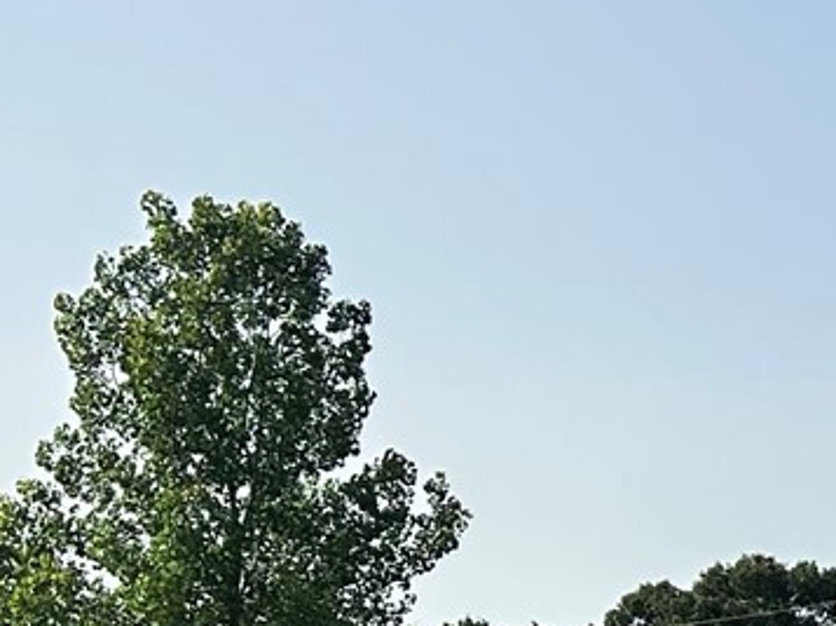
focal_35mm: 140
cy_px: 809
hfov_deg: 12.5
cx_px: 1644
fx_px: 3378
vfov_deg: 10.4
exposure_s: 1/5319
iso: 50
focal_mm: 5.7
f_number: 1.5
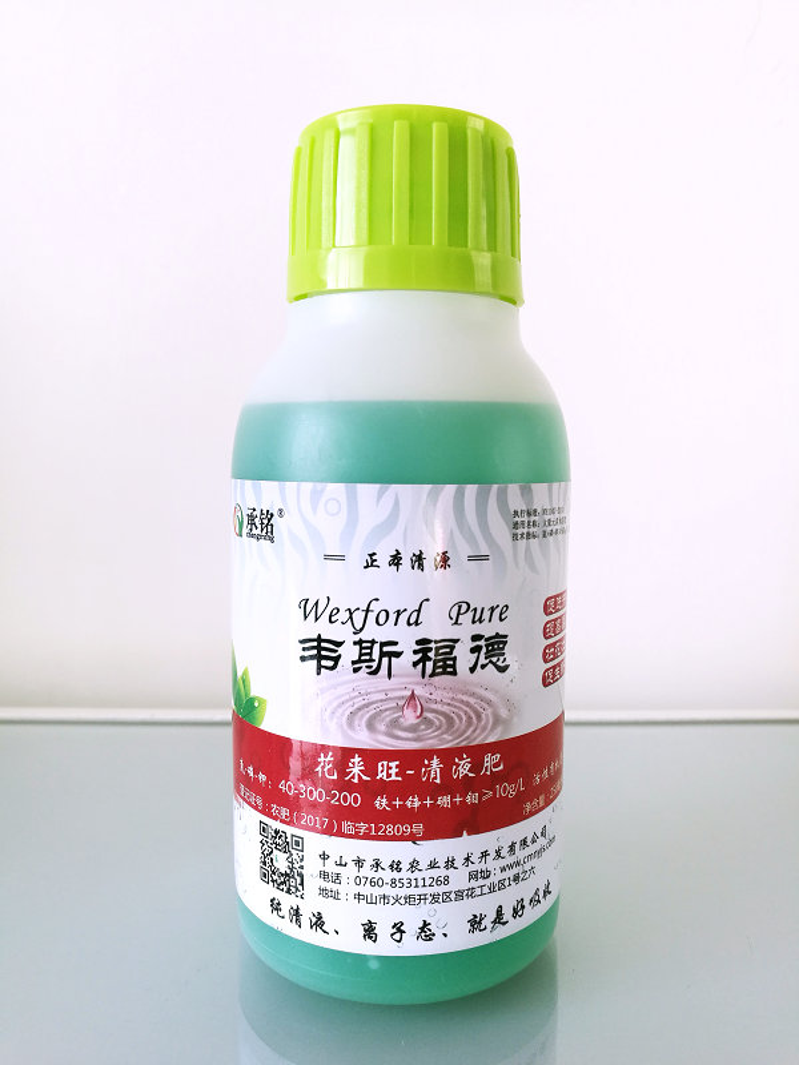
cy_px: 532
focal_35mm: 27
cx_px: 400
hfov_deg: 51.4
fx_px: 831
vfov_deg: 65.3
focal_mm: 4.5
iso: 125
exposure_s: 1/60
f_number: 2.2
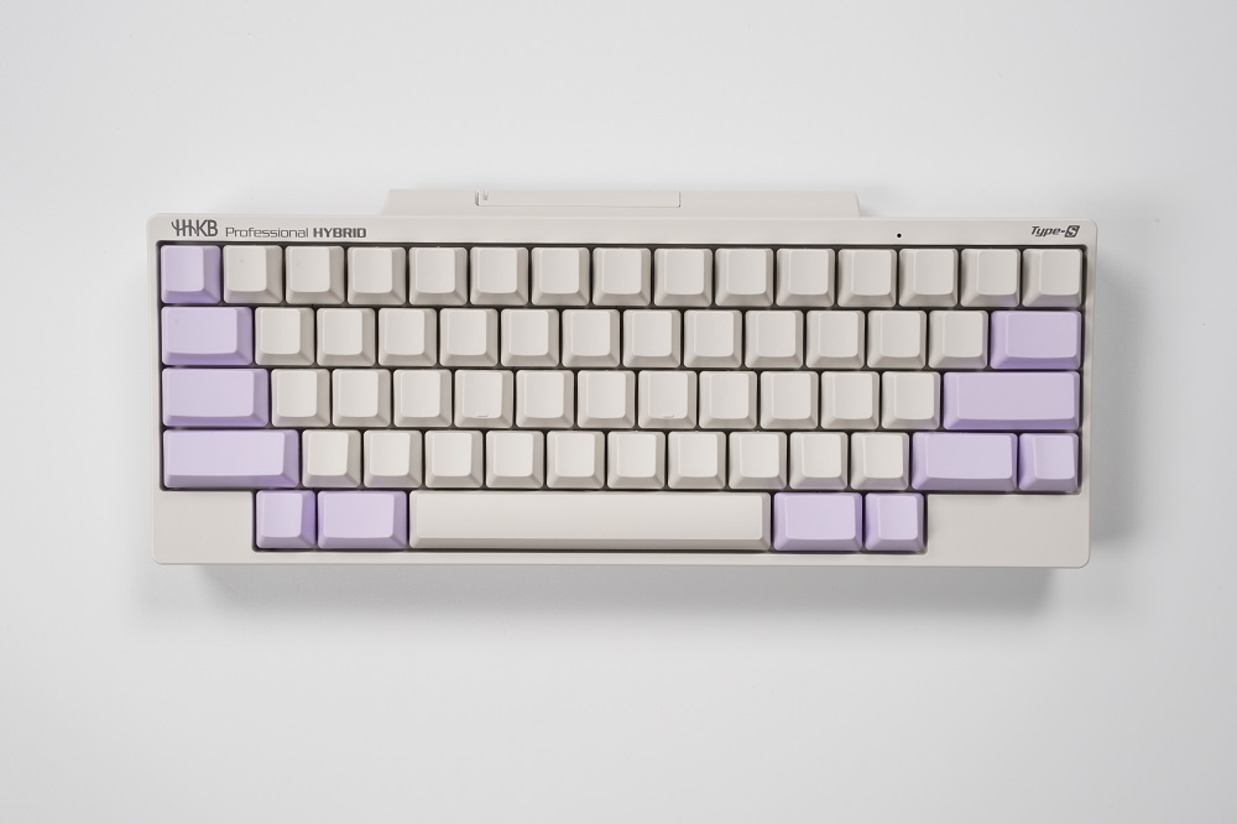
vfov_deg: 27.0
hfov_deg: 39.6
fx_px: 1717
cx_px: 618
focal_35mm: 50
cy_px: 412
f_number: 22
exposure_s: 1/13
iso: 800
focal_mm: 50
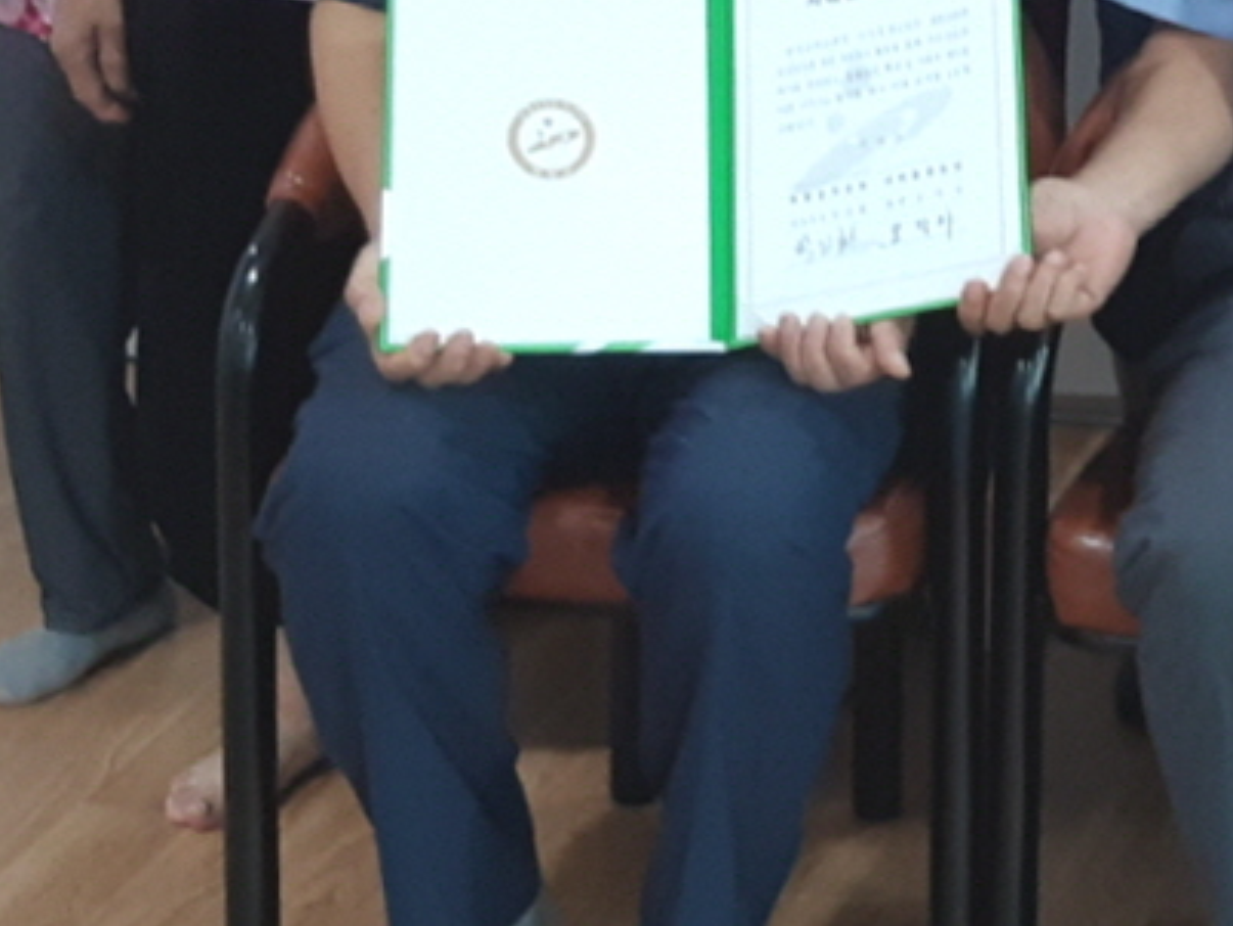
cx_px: 1460
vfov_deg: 14.7
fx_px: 3457
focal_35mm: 97
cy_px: -213
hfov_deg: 19.1
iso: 80
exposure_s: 1/50
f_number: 1.7
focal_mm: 3.93
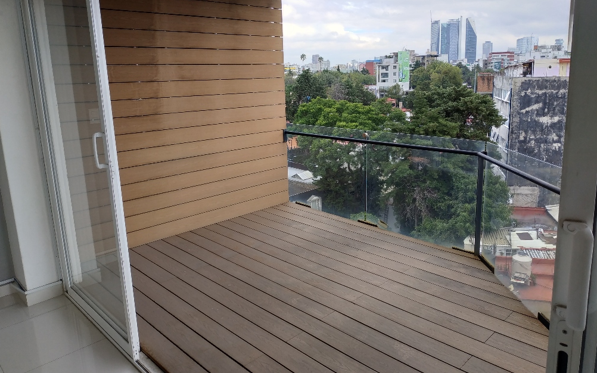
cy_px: 158
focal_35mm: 26
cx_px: 303
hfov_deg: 70.4
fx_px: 423
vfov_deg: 47.4
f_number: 1.9
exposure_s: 1/1038
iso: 250
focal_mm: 3.94
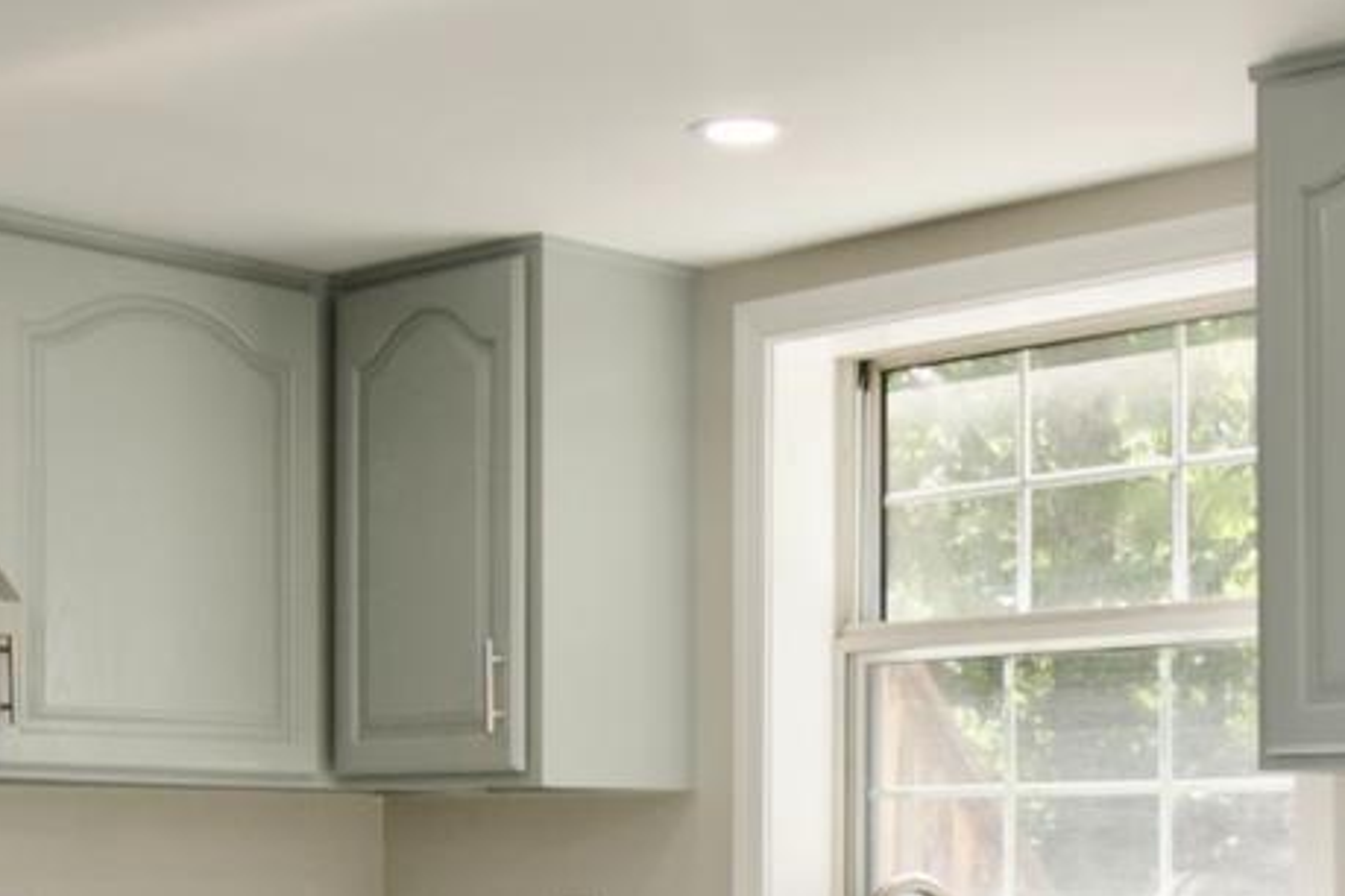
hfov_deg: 29.9
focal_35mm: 67
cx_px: 867
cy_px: 754
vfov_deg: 20.0
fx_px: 2503
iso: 320
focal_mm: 10
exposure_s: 1/80
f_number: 7.1
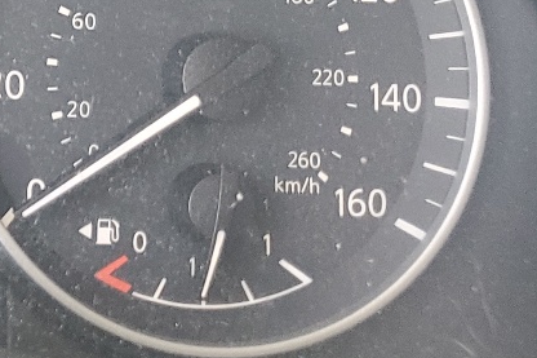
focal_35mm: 104
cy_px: -100
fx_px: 1551
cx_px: -360
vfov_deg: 12.8
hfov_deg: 17.0
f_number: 1.5
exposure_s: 1/60.2
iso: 103
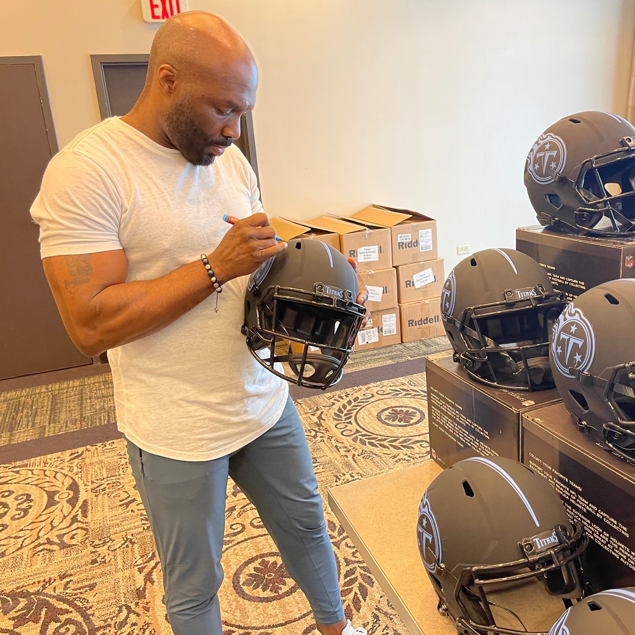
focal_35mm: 31
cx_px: 371
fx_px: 643
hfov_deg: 52.3
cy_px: 317
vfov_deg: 52.5
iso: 160
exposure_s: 1/60
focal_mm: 5.1
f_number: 1.6
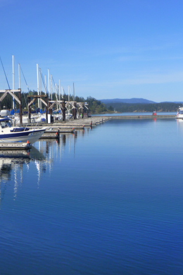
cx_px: 64
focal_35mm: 51
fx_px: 389
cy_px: 136
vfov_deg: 38.9
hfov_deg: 26.3
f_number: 3.9
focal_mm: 6.4
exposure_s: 1/800
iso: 200
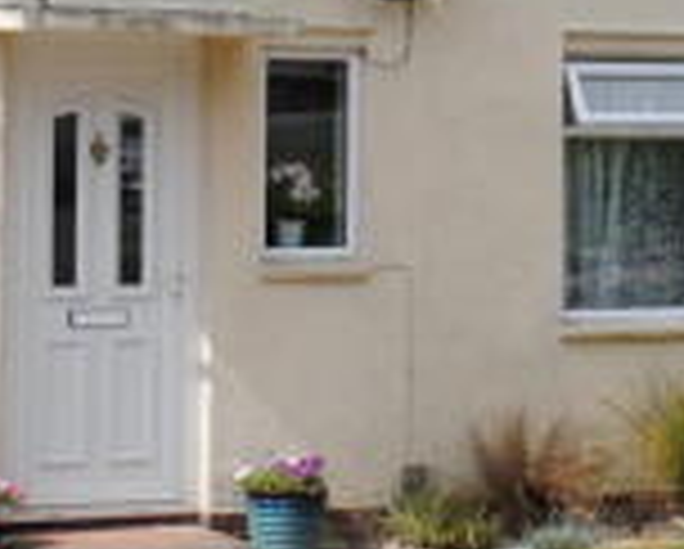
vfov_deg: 9.1
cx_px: 403
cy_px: -52
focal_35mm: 169
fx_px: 3426
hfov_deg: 11.4
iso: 100
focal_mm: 28
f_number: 8
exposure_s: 1/250
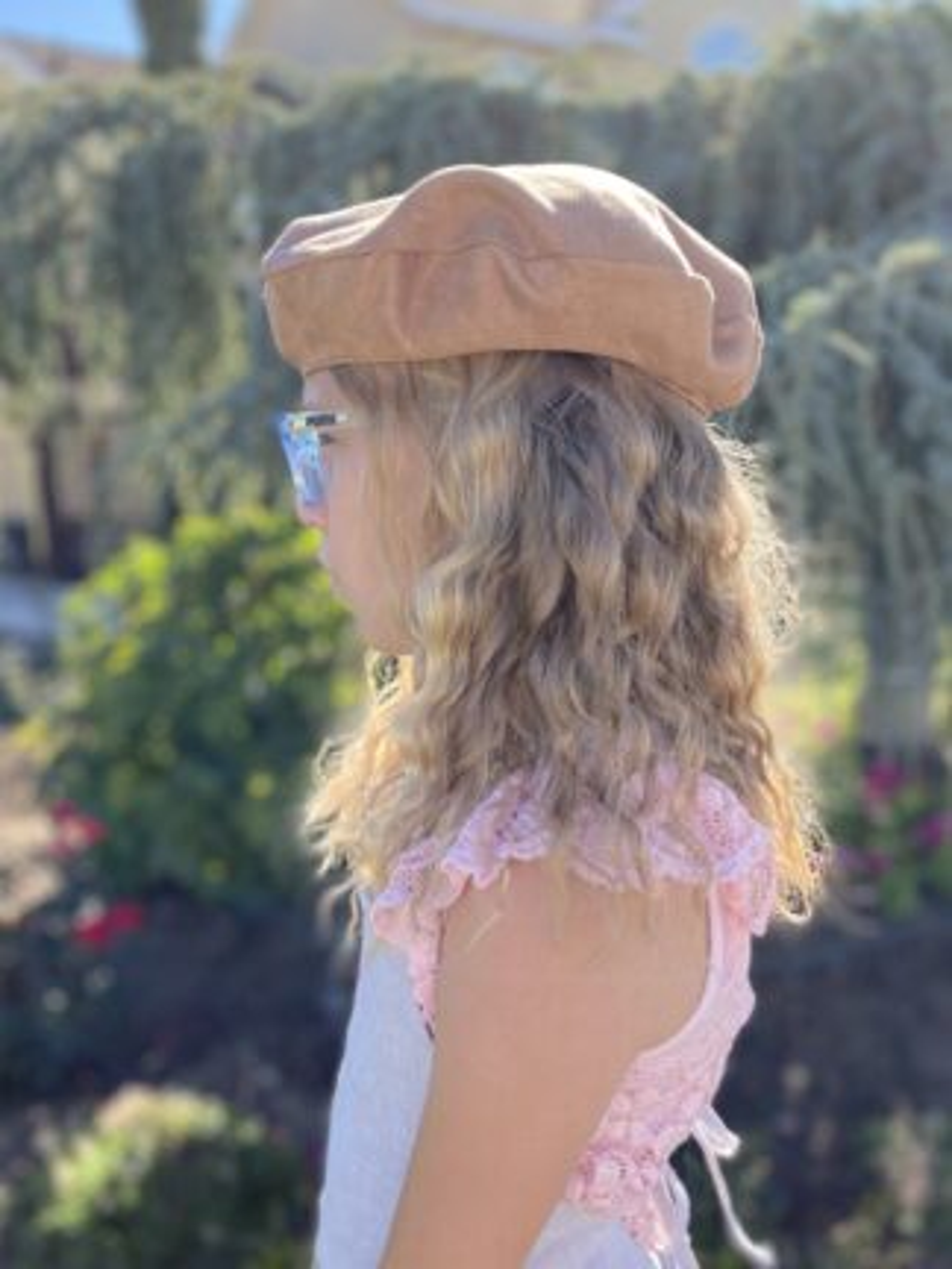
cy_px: 634
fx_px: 953
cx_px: 476
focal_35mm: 26
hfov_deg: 53.1
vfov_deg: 67.3
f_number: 1.8
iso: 32
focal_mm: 4.25
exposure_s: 1/651
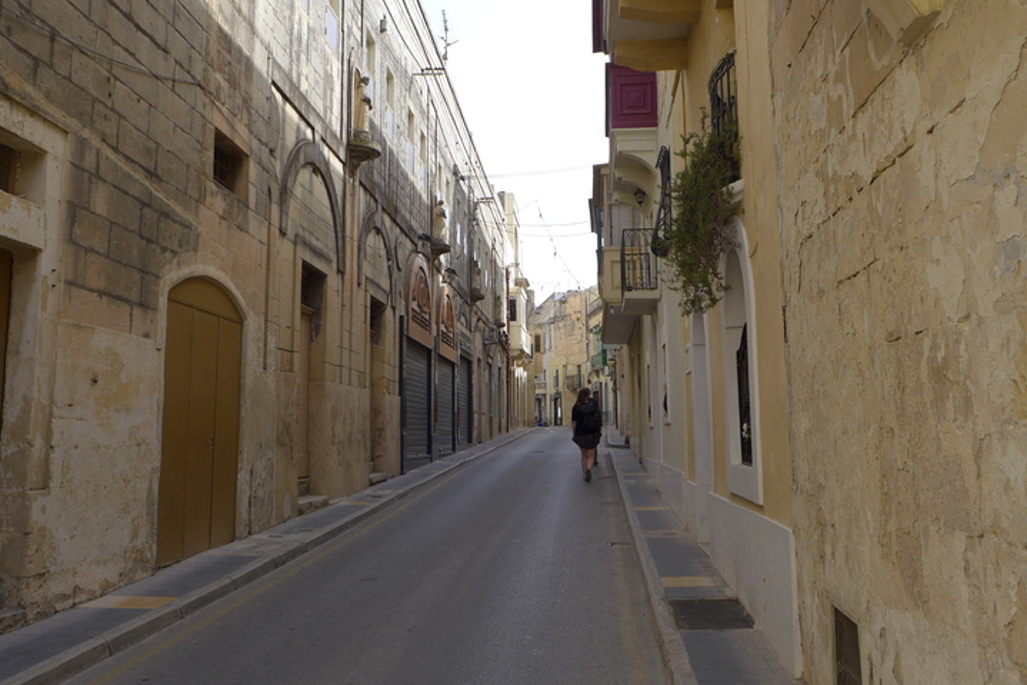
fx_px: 913
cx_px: 514
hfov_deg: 58.7
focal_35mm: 32
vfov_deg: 41.2
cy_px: 342
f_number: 2.8
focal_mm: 6.3
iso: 80
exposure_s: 1/800
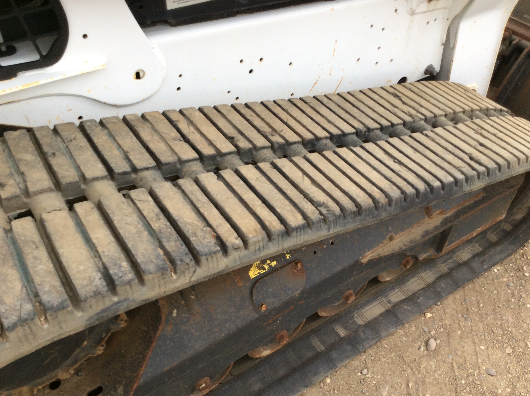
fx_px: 489
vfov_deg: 44.1
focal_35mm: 32
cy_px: 198
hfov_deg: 56.9
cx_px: 265
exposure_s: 1/162
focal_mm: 3.3
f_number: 2.4
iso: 32
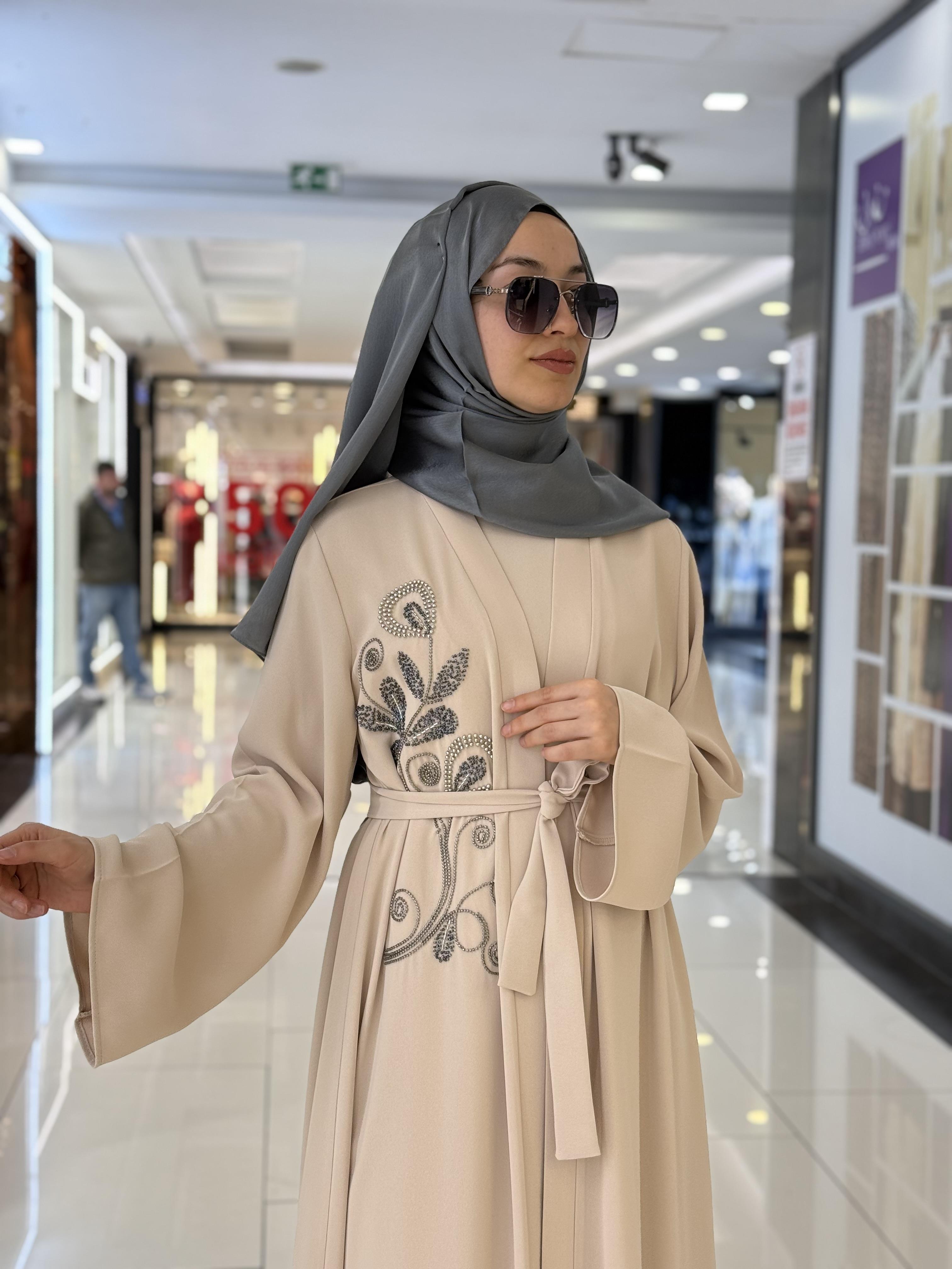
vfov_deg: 39.7
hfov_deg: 30.3
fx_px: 1760
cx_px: 476
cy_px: 634
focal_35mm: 48
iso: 50
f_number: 1.78
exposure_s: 1/100
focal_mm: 6.76
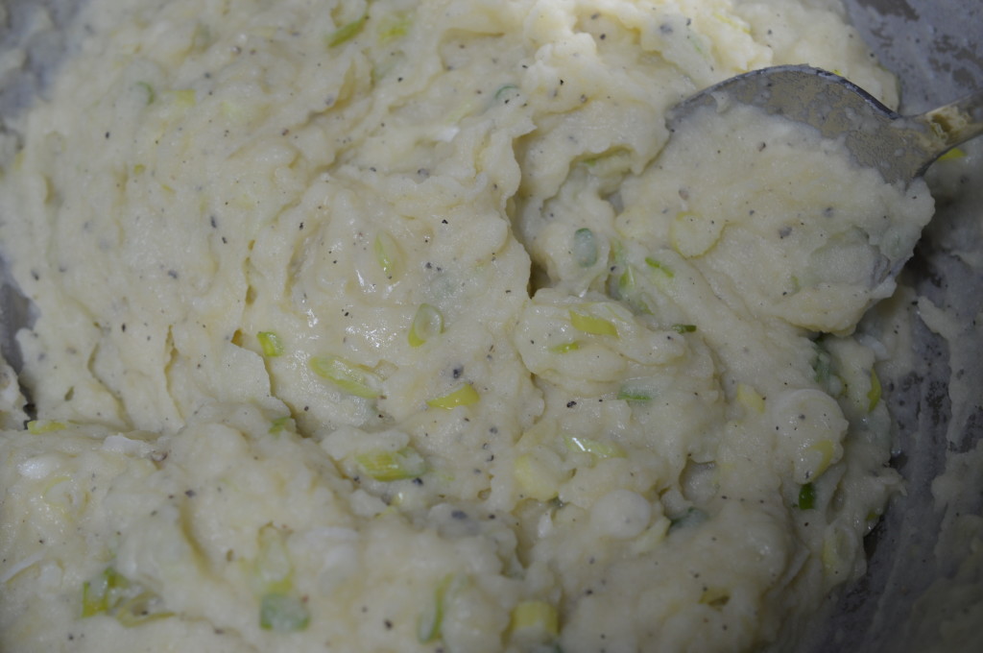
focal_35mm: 60
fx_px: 1636
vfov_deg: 22.6
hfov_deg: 33.4
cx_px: 492
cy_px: 326
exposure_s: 1/100
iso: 400
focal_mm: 40
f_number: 5
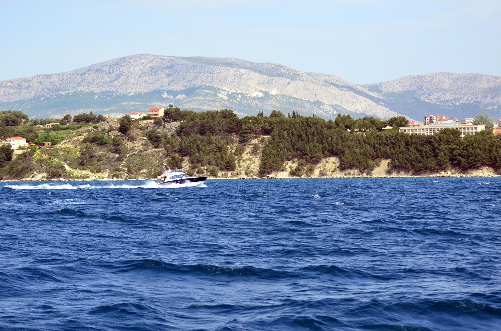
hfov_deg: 19.5
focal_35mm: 105
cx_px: 250
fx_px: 1458
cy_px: 166
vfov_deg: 13.0
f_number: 4.5
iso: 800
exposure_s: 1/4000
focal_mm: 70
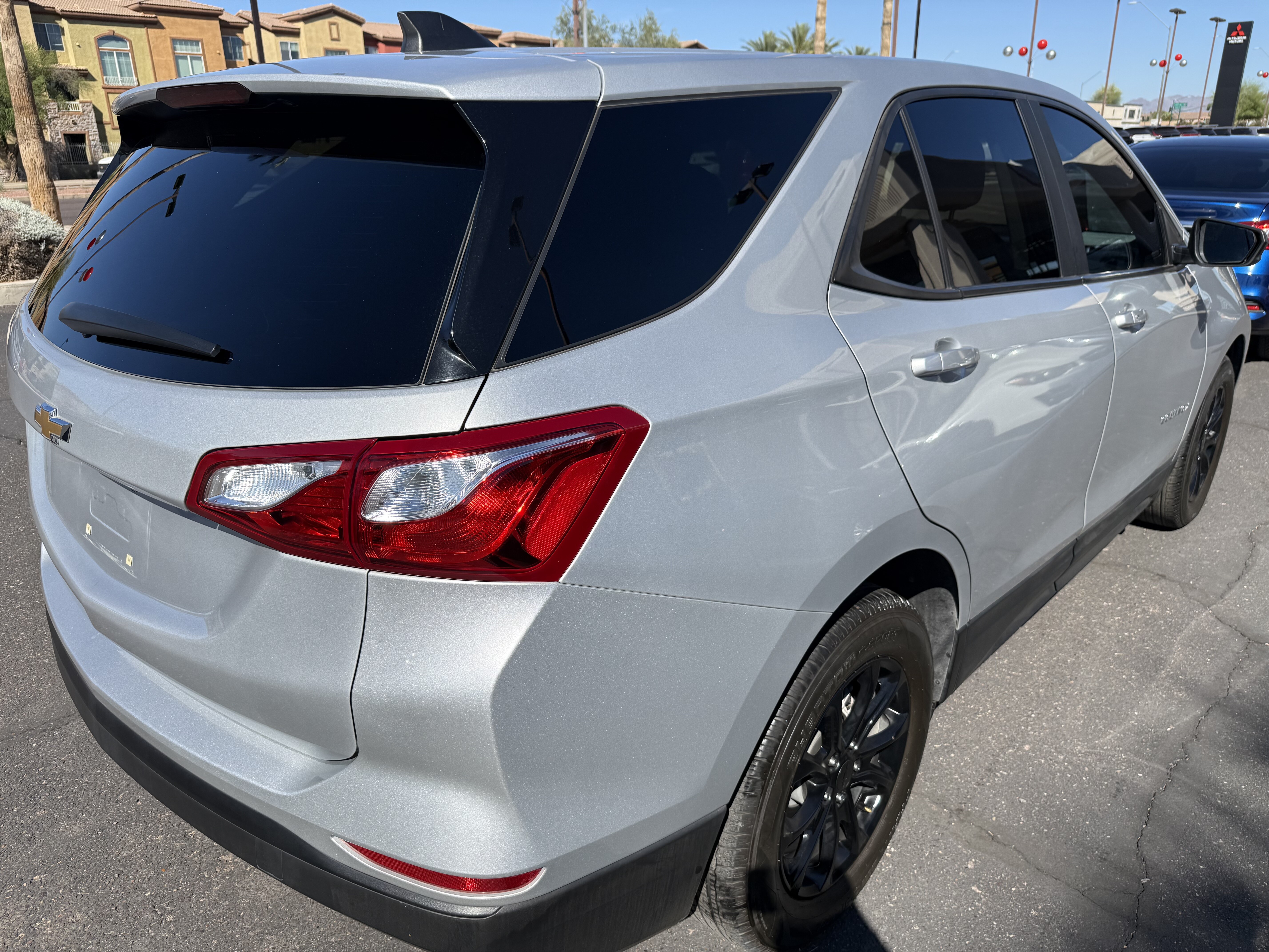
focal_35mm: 24
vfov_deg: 56.8
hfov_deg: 71.6
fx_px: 880
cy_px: 476
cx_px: 634
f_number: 1.78
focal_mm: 6.76
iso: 80
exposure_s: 1/4167
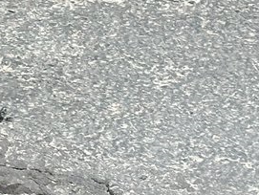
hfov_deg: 6.7
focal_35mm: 283
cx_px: -284
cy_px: -287
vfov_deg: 5.1
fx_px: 2120
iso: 64
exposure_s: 1/627
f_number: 1.78
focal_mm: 6.86
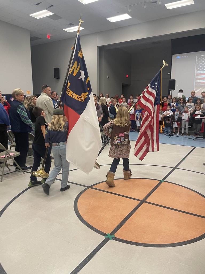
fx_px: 205
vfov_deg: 67.3
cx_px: 102
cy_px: 137
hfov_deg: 53.1
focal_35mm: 26
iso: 125
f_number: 1.6
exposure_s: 1/60
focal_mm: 4.2
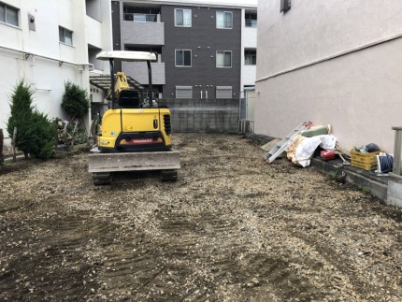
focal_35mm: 28
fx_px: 325
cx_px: 201
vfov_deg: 49.8
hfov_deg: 63.4
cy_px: 151
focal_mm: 3.99
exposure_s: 1/120
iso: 40
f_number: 1.8
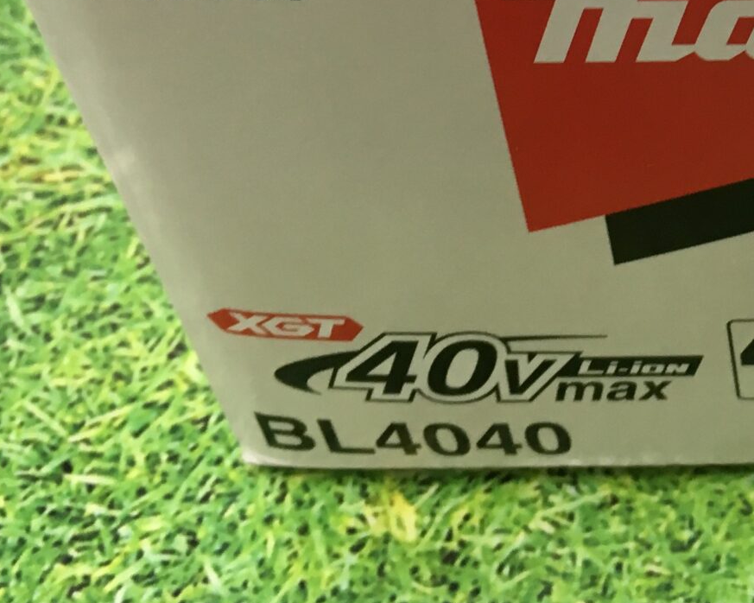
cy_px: -151
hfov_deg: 21.4
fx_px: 1852
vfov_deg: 17.5
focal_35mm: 83
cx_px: 906
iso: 50
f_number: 2.2
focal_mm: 4.15
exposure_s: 1/30
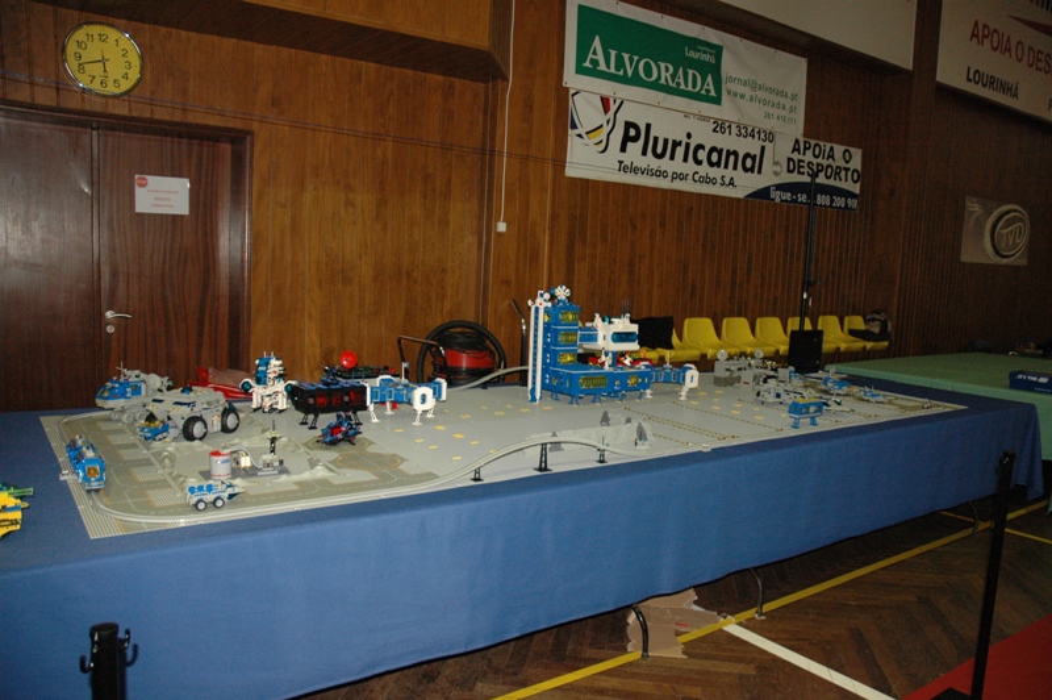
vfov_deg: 47.9
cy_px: 350
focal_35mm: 27
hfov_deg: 67.4
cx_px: 526
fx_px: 788
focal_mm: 18
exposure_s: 1/60
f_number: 4
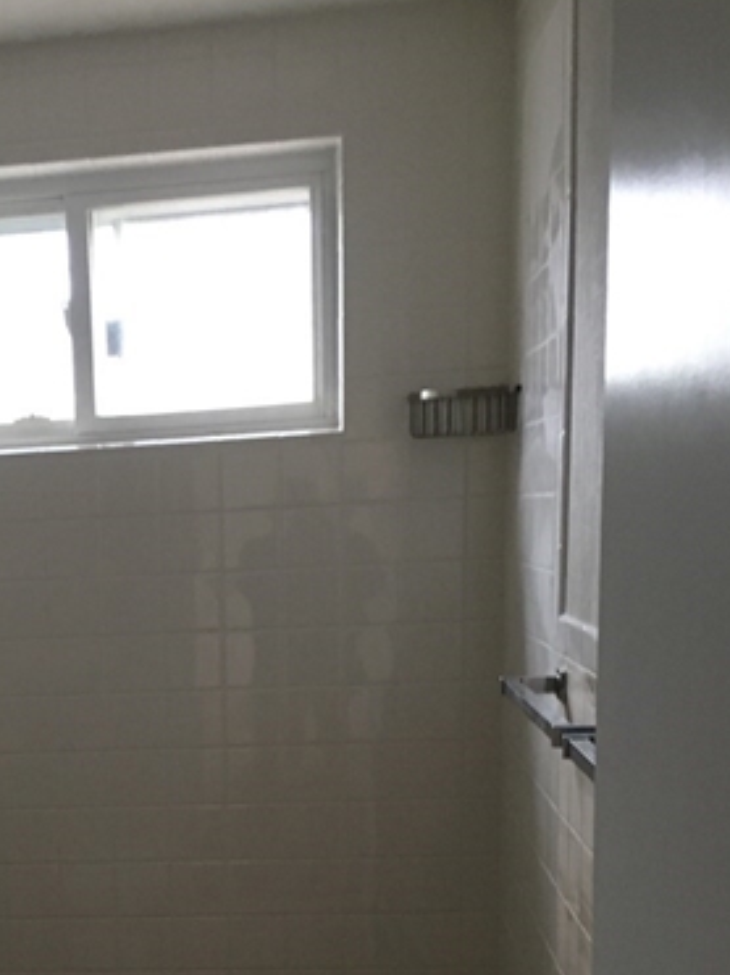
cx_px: 11
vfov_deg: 30.7
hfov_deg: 23.4
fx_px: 1688
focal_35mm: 60
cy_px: 891
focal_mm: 4.15
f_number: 2.2
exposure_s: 1/30
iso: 125
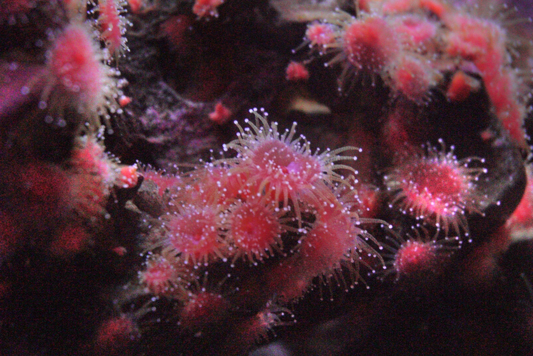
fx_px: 1111
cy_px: 178
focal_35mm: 75
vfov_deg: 18.2
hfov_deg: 27.0
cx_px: 266
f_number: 5.6
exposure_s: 1/80
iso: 6400
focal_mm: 50
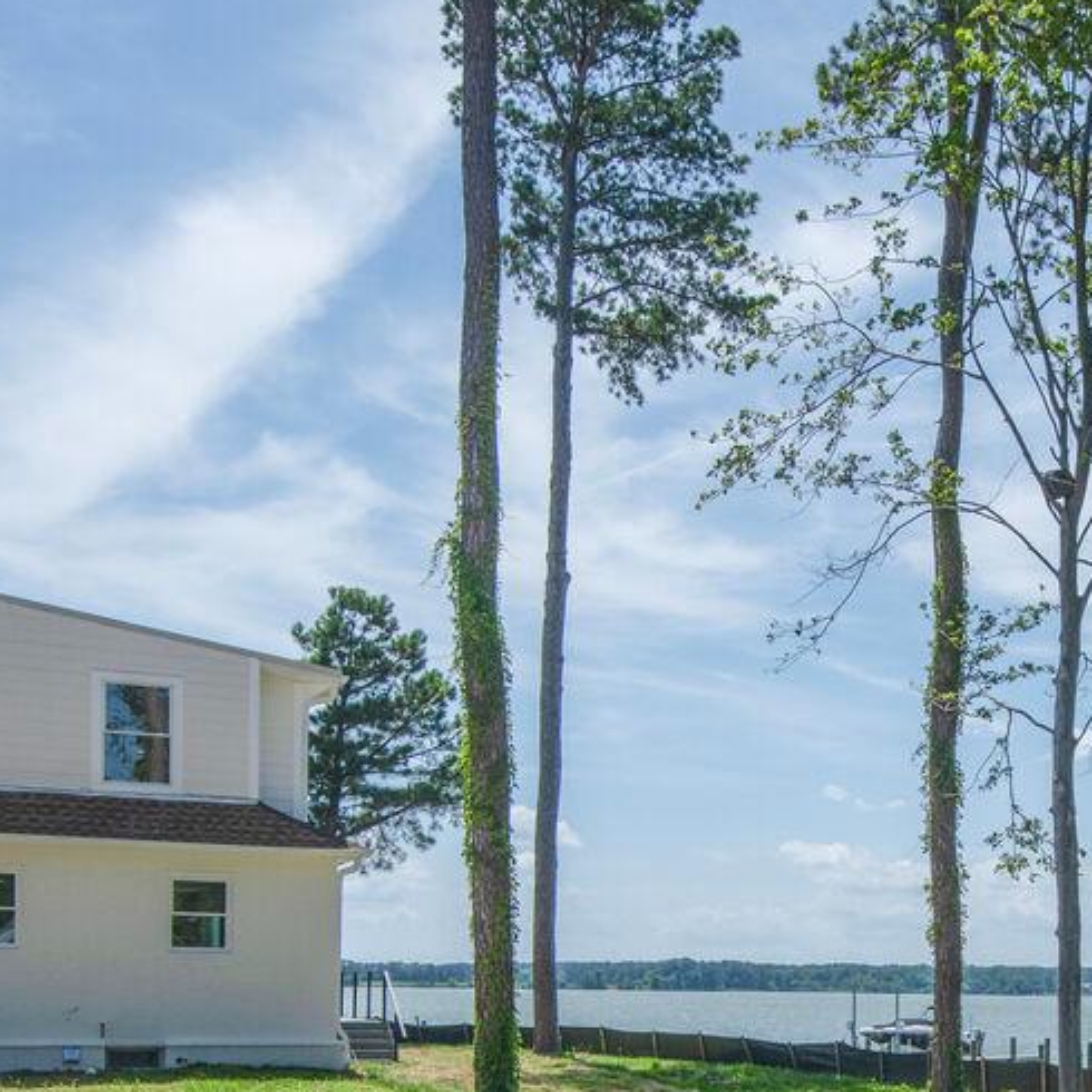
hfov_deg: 33.7
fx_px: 1713
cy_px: 1021
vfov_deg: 33.2
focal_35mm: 48
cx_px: 954
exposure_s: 1/1250
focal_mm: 16
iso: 200
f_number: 8
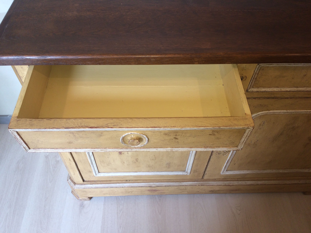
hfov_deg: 61.7
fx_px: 261
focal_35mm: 29
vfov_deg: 48.2
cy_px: 116
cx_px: 156
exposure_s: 1/33
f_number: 2.2
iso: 50
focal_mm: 4.15
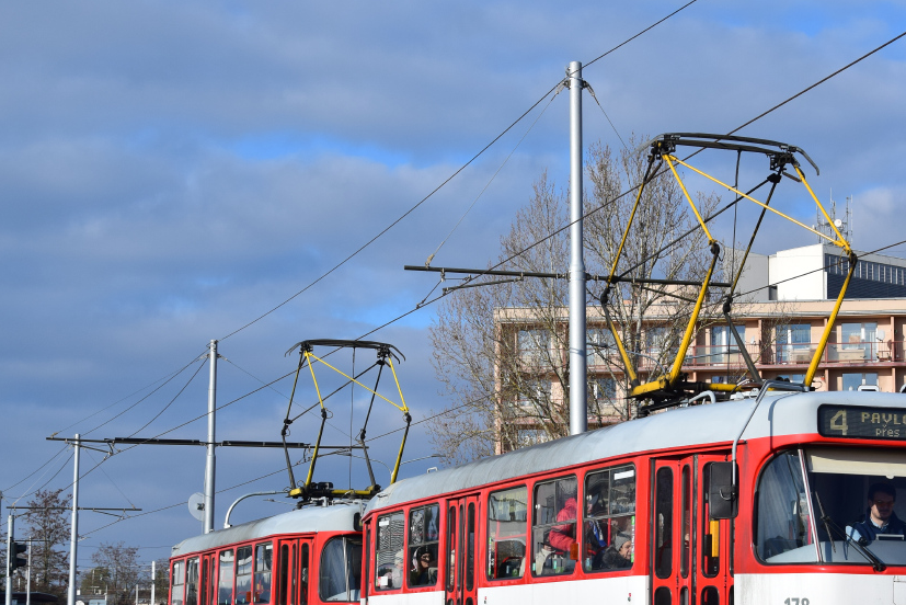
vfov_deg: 13.8
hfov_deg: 20.5
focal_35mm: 99
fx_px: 2492
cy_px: 391
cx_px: 619
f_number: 6.3
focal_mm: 42
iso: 200
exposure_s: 1/1000
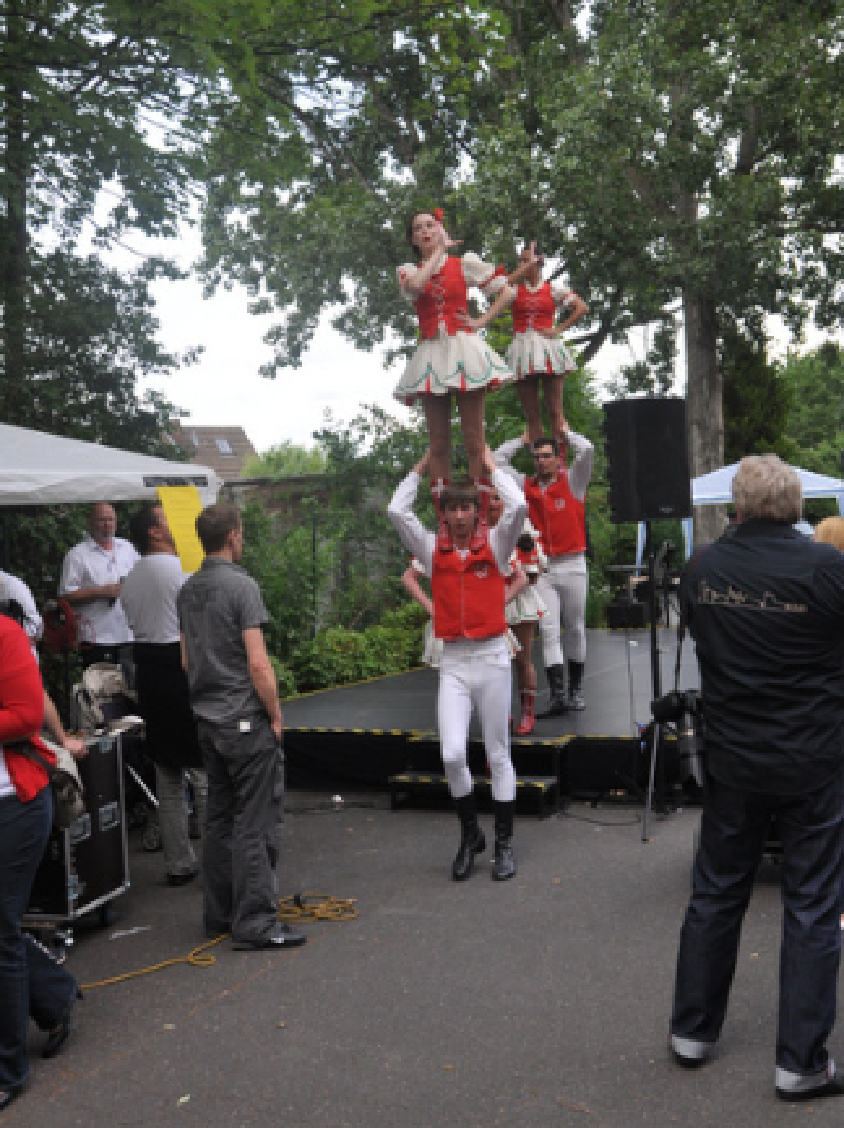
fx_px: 1302
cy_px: 537
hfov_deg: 35.9
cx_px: 431
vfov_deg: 46.8
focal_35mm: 40
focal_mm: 24
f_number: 4
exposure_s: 1/1000
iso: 450
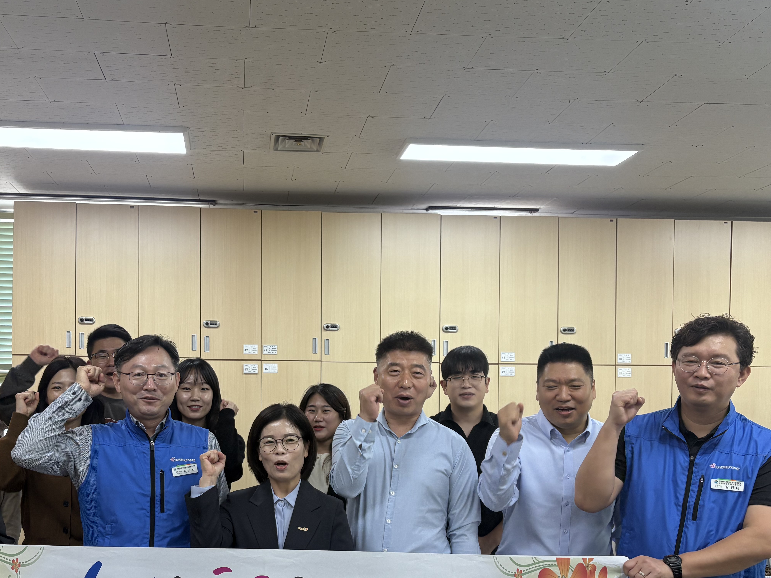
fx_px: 824
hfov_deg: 49.8
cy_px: 391
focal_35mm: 37
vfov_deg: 38.2
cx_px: 301
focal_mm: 5.96
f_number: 1.6
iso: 125
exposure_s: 1/138
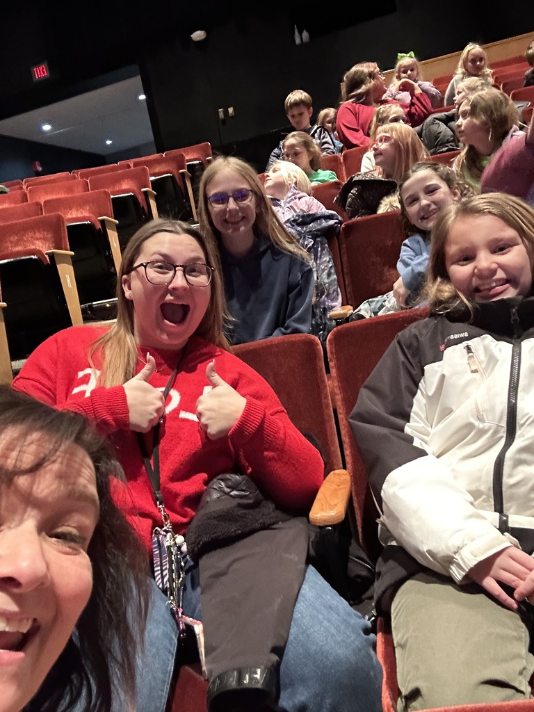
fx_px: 617
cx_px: 267
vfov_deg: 60.0
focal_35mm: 30
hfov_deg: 46.8
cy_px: 356
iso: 500
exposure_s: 1/24
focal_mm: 2.69
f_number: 1.9
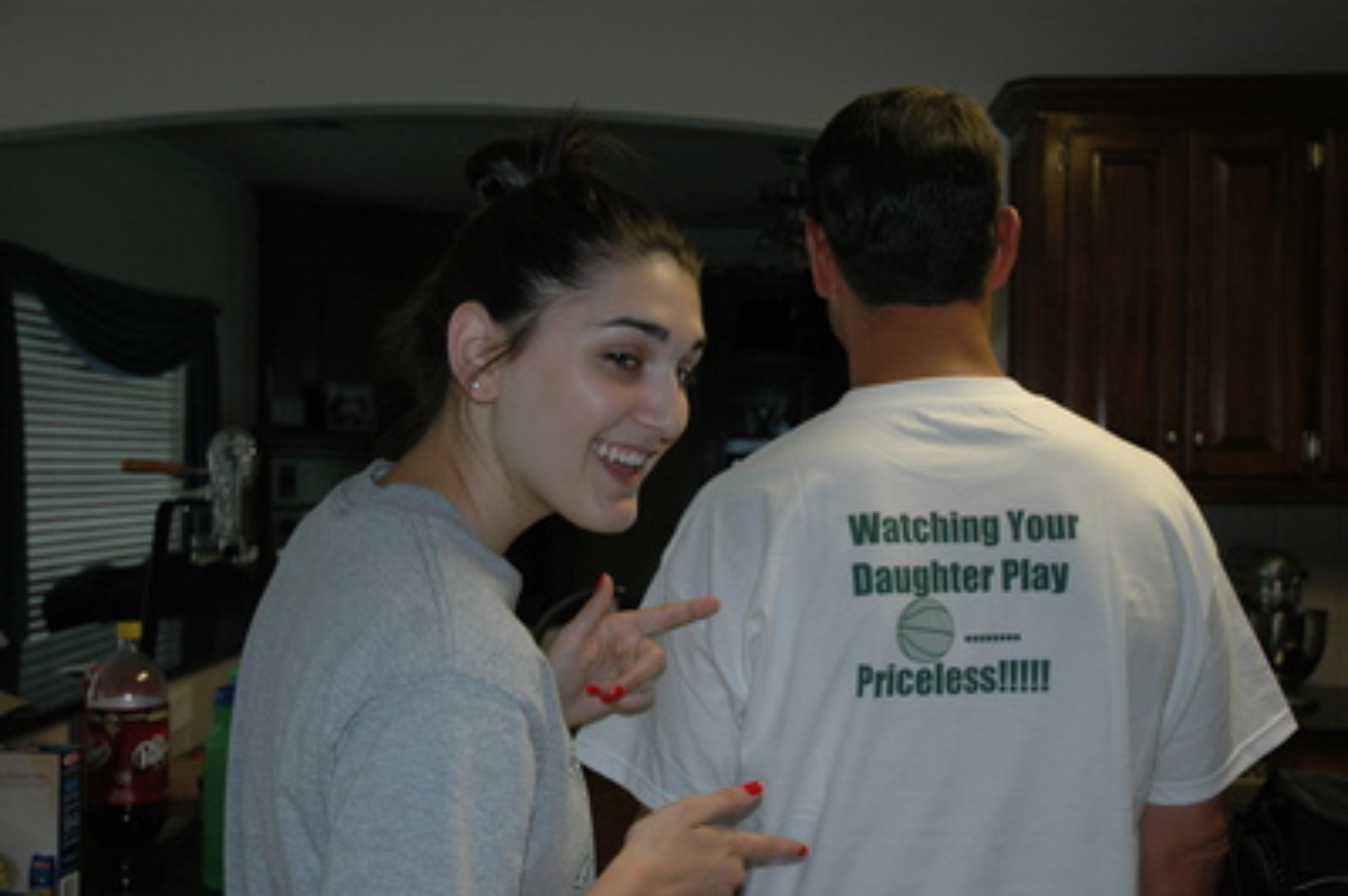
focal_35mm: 44
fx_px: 1627
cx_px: 674
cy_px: 448
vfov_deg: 30.8
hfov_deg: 45.0
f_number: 4
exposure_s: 1/60
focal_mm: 29
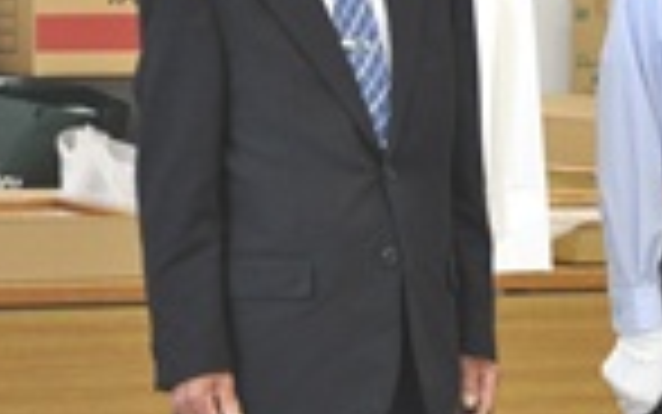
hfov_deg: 8.2
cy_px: 248
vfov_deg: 5.1
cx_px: 504
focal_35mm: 256
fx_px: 4612
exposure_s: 1/100
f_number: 5.6
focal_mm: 55
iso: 800
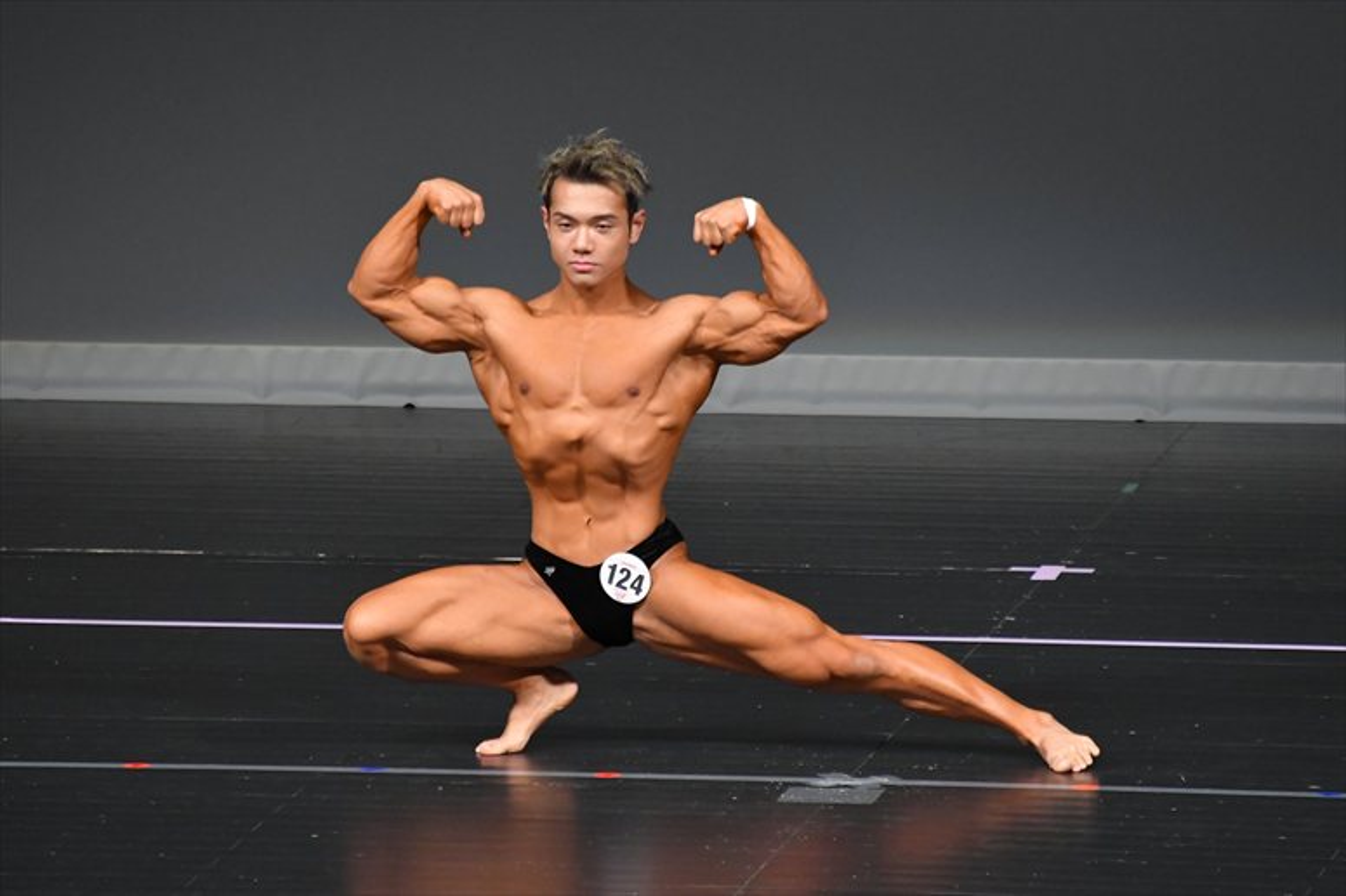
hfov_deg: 4.6
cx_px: 673
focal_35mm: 450
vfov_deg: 3.1
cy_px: 448
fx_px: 16817
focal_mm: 300
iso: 4000
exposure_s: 1/400
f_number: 5.6
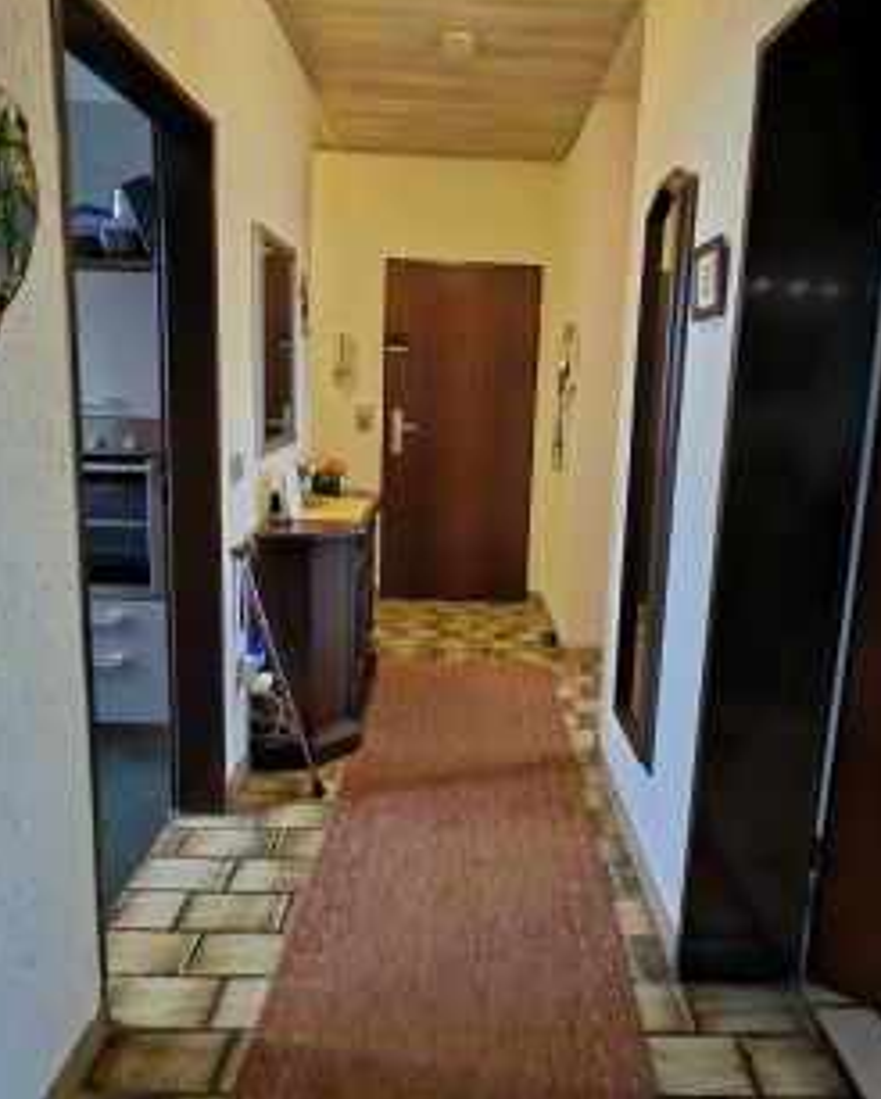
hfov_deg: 70.7
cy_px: 498
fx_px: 619
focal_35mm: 19
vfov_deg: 83.0
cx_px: 482
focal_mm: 2.2
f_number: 2.2
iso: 200
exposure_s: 1/10
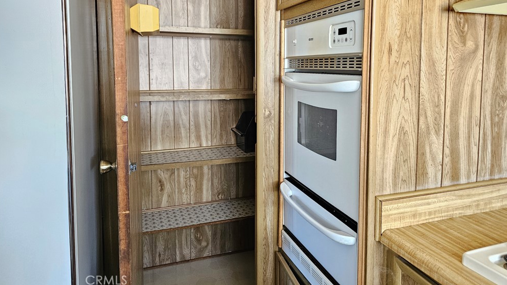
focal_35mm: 26
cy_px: 90
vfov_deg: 43.6
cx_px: 261
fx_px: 350
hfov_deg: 71.9
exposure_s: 1/120
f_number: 1.7
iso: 800
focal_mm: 6.3
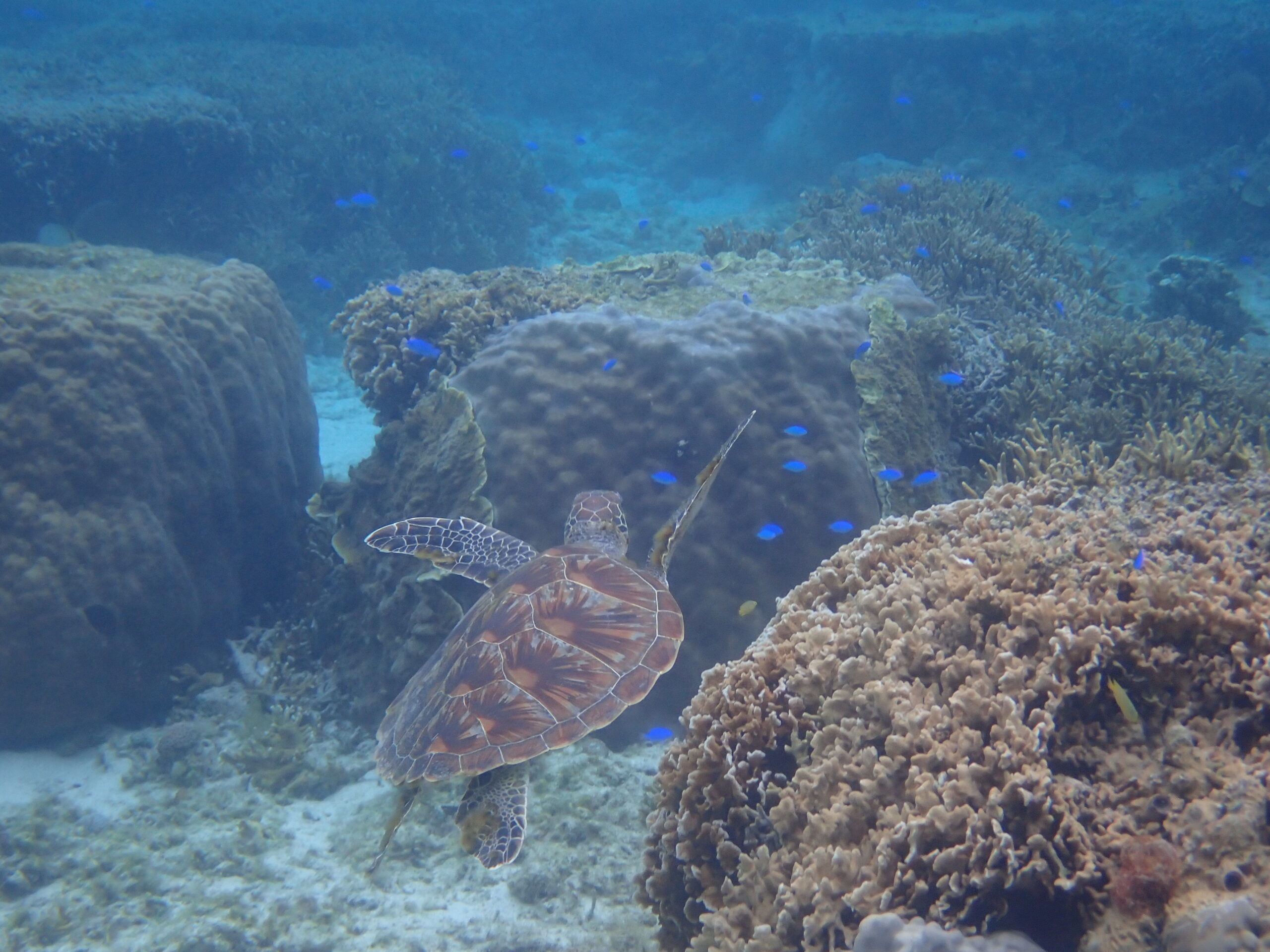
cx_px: 635
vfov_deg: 19.1
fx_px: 2825
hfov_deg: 25.3
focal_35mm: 77
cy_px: 476
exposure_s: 1/100
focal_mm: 13.65
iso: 200
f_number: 4.1
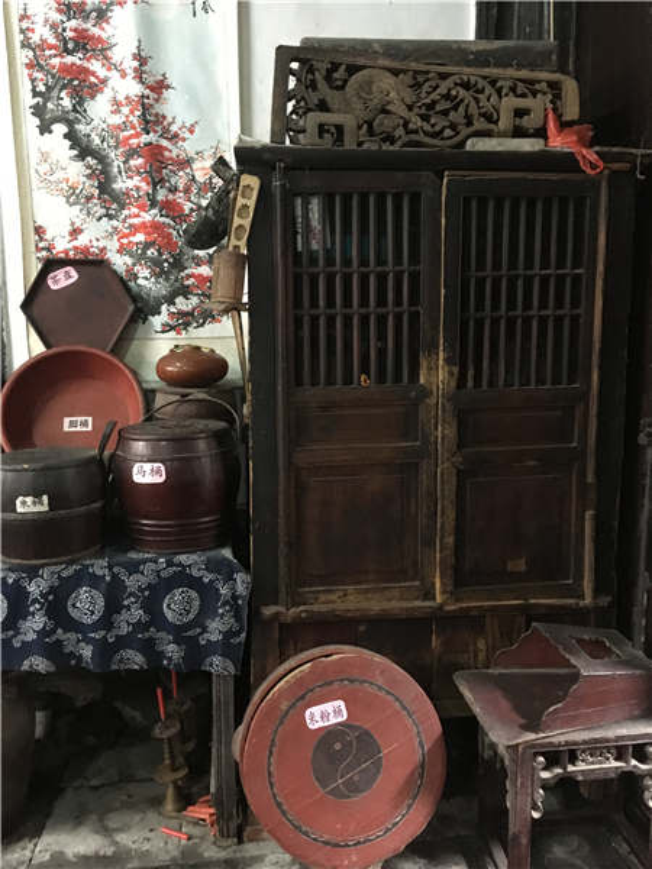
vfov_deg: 61.7
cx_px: 326
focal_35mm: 29
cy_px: 434
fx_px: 728
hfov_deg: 48.2
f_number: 2.2
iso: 640
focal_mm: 4.15
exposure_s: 1/17
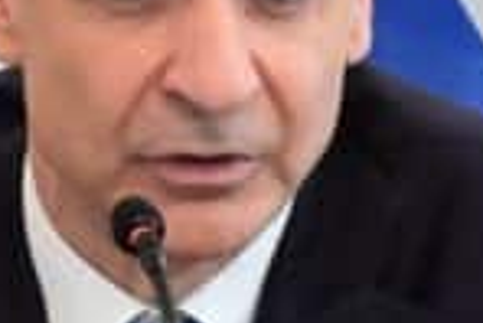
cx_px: 114
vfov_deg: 0.9
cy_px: 284
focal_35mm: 1556
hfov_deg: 1.3
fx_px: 20896
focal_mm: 200
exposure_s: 1/500
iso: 8000
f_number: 6.3
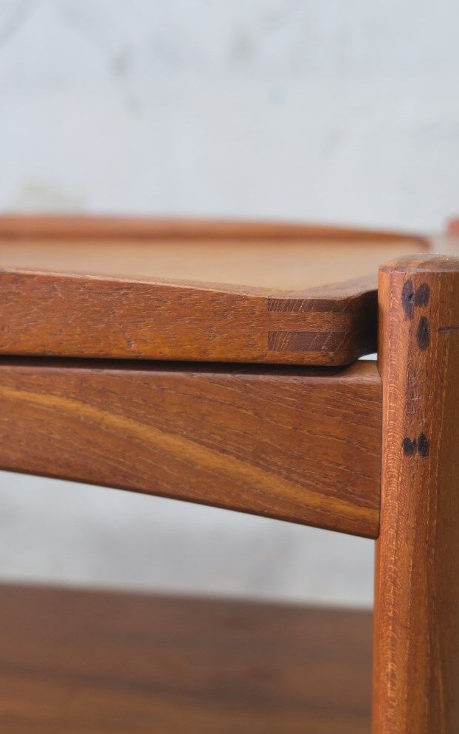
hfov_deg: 29.7
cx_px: 296
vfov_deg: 46.1
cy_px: 425
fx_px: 861
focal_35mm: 43
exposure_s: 1/30
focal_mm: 22.3
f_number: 3.2
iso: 640
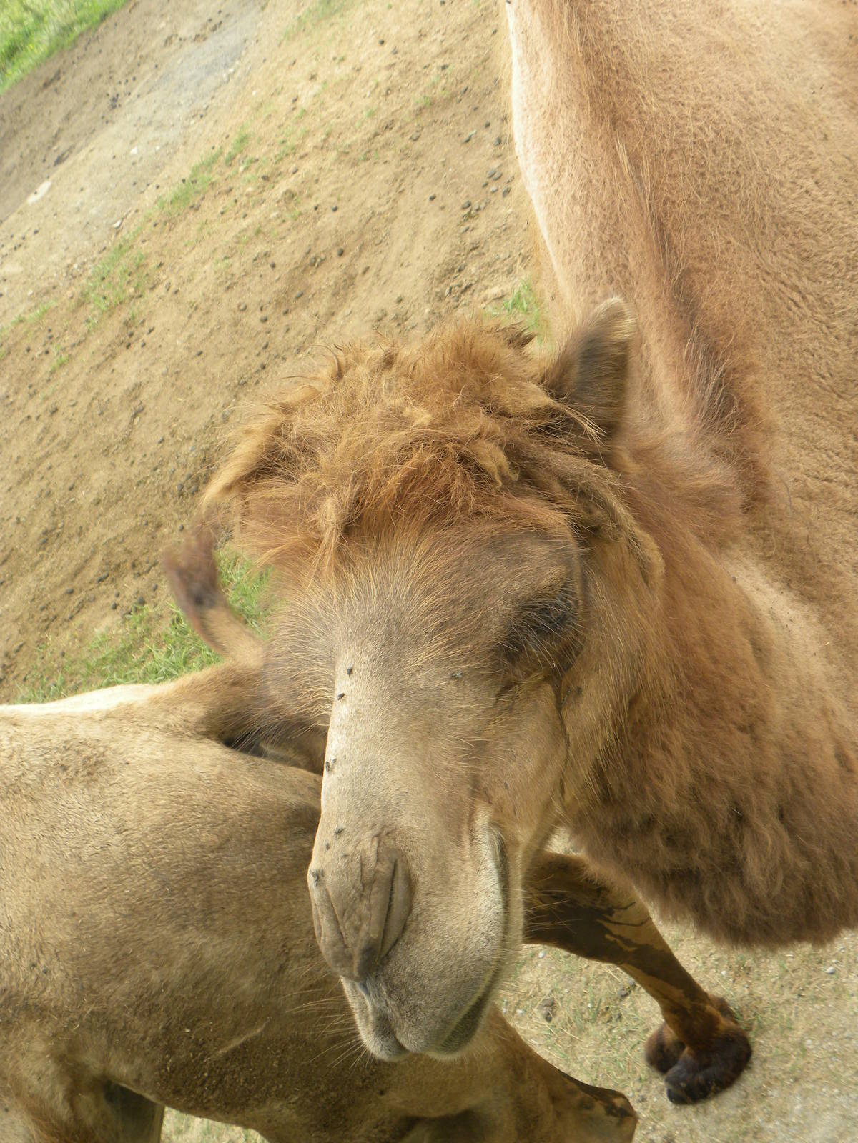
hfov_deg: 31.5
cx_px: 429
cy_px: 572
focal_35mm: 46
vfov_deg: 41.2
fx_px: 1520
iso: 64
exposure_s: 1/147
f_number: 3.5
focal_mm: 8.2
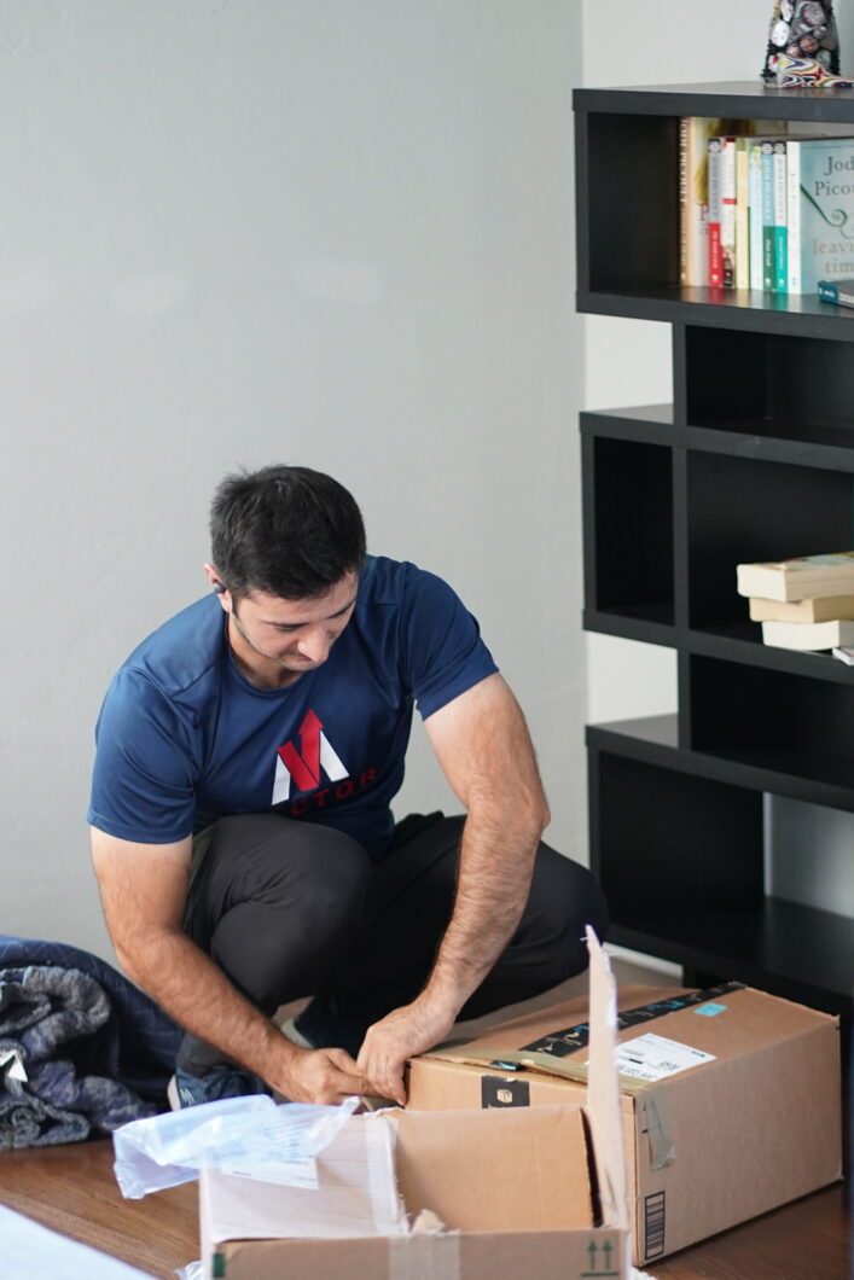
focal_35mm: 127
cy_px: 640
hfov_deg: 10.8
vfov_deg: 16.1
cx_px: 427
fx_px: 4517
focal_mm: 85
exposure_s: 1/160
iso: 1600
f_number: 2
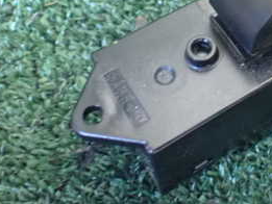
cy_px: 15
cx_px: 248
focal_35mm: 69
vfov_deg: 20.8
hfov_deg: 27.1
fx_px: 542
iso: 1600
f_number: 2.3
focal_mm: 5.4
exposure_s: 1/30
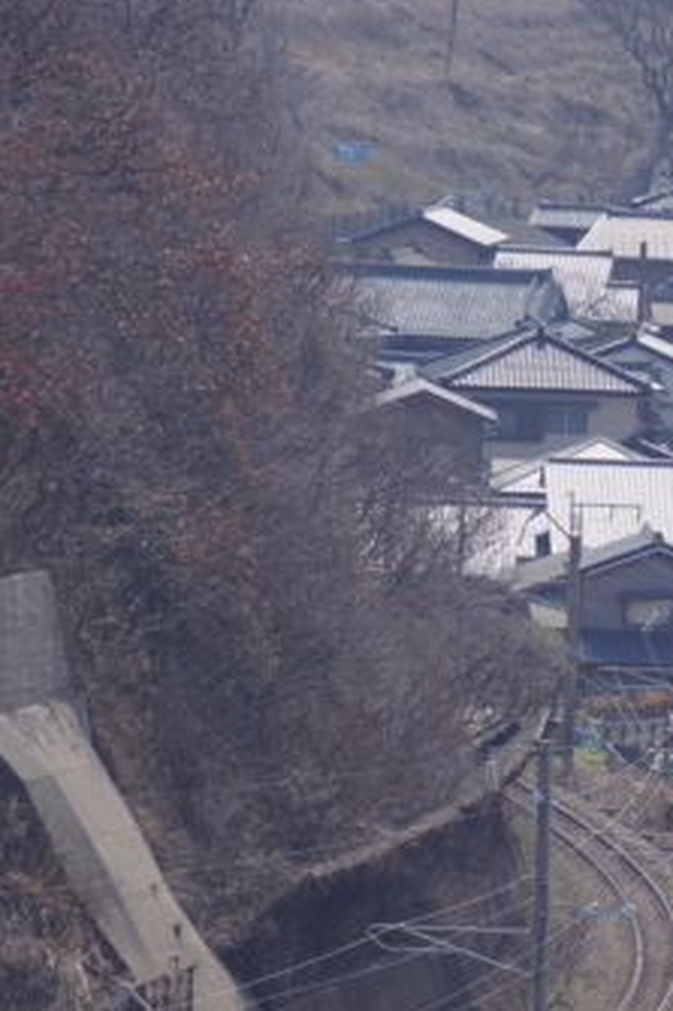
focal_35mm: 716
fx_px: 20097
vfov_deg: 2.9
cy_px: 687
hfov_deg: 1.9
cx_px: 670
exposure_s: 1/320
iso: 100
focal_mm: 200
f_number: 8
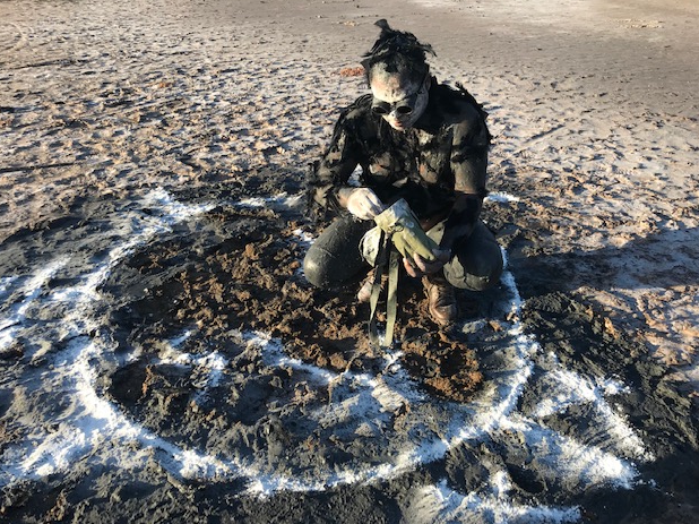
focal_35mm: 29
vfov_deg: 48.2
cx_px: 340
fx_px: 585
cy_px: 270
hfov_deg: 61.7
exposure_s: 1/720
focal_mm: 3.99
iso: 20
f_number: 1.8
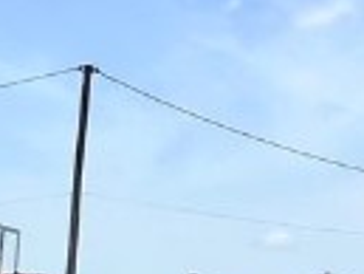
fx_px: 1084
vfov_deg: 14.0
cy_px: 311
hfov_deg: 15.2
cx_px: 739
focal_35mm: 103
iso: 32
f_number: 1.8
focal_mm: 1.57
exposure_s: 1/3215
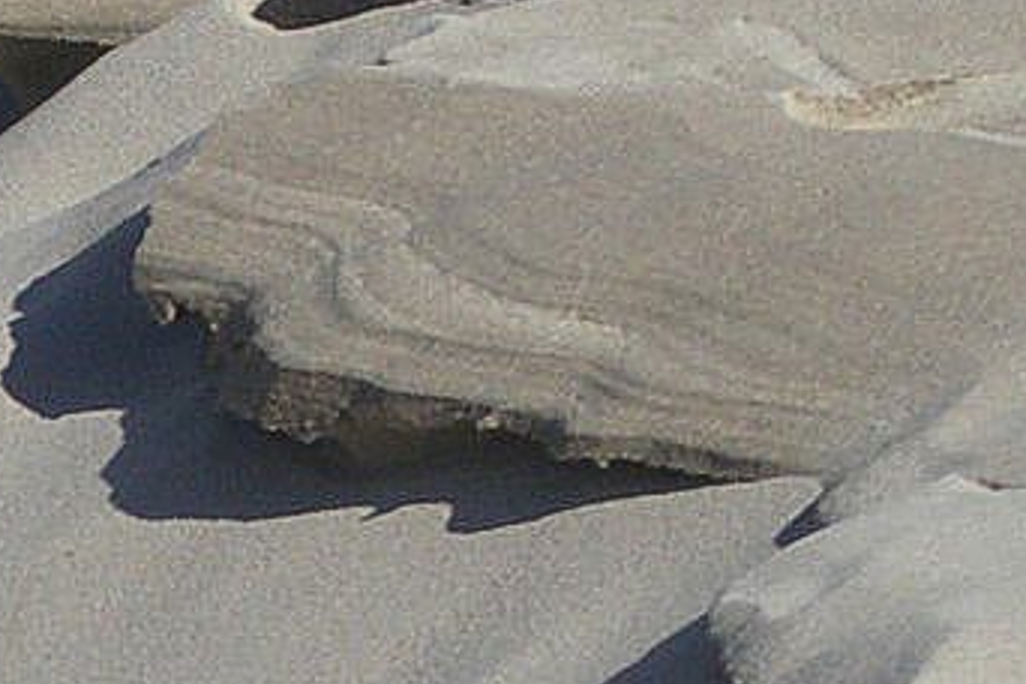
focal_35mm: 336
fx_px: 9575
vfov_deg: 4.1
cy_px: 828
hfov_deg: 6.1
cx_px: -93
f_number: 5.6
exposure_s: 1/800
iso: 100
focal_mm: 17.8
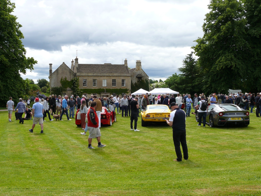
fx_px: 287
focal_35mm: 38
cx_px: 130
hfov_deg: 49.0
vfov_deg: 37.7
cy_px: 98
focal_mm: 7.9
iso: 100
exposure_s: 1/320
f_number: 5.6
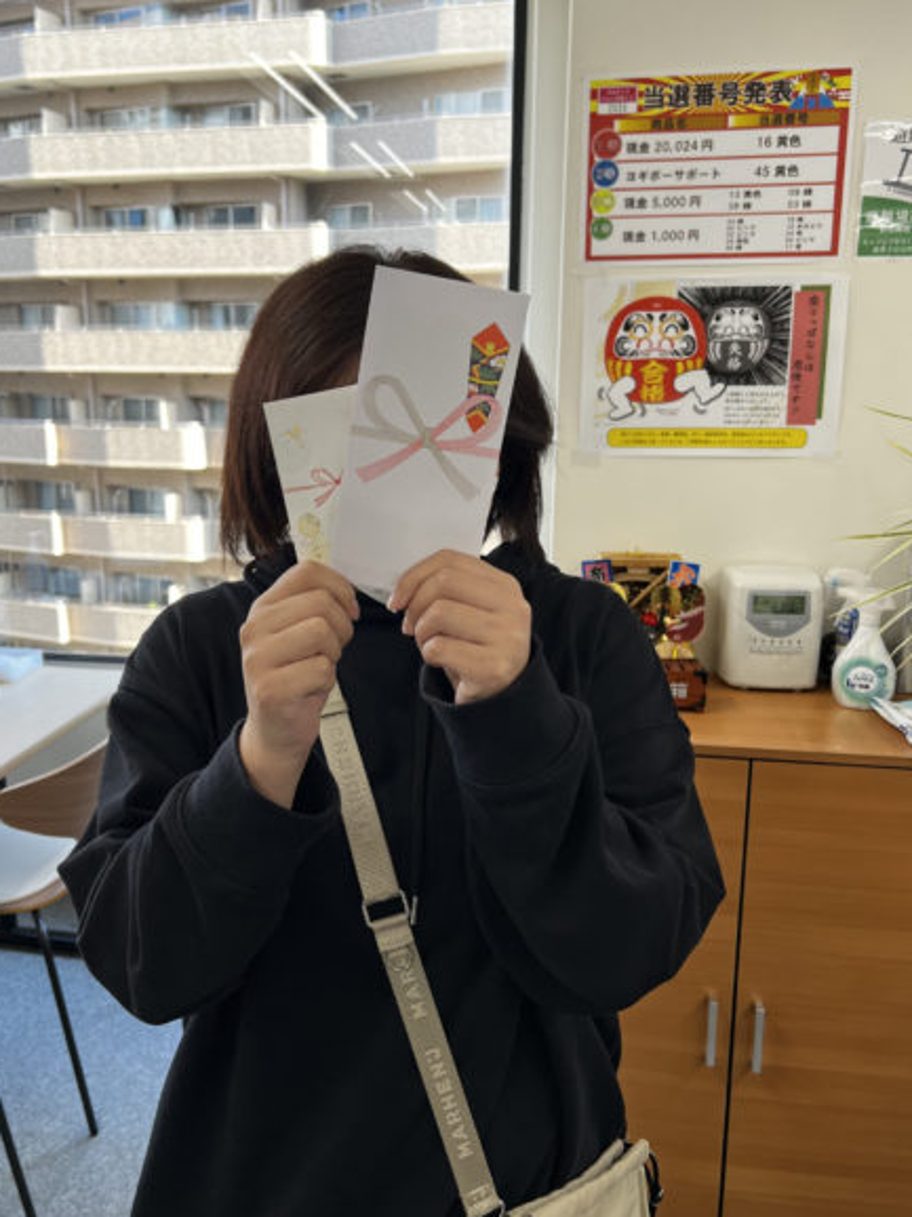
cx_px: 396
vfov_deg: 59.9
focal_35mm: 30
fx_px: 1055
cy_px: 561
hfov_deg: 46.7
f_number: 1.5
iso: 40
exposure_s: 1/127
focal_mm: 5.7
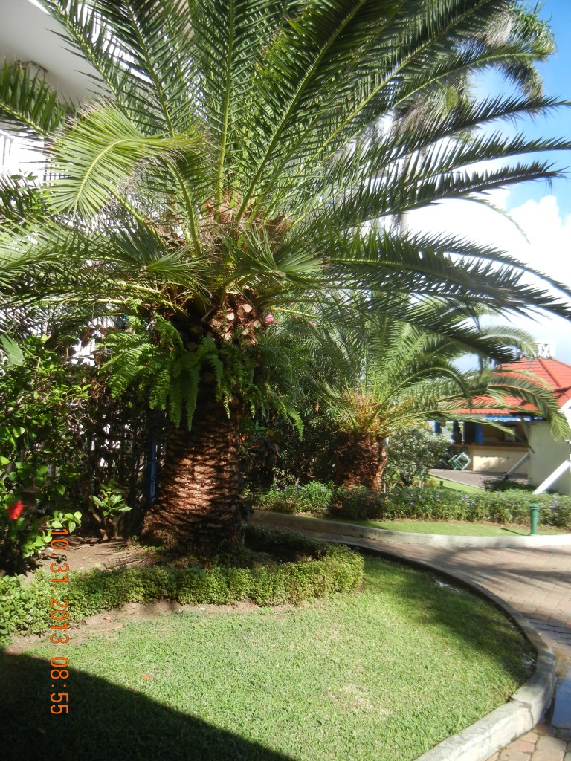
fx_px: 660
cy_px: 380
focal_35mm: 30
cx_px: 286
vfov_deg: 60.0
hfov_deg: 46.8
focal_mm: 5.4
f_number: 3.5
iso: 160
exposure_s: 1/660
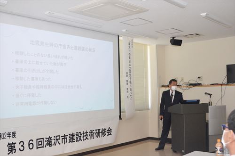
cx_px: 118
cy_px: 78
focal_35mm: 42
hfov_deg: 46.5
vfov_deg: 31.7
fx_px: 274
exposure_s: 1/1000
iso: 3200
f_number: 4.5
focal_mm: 28
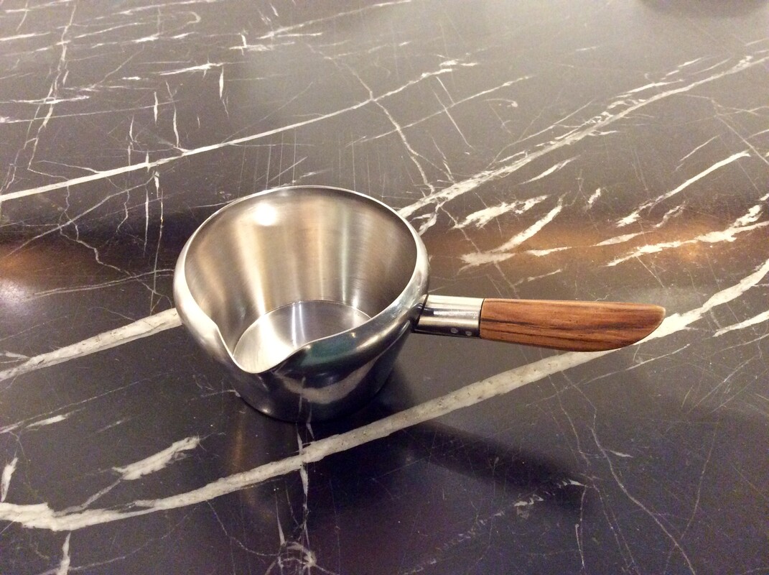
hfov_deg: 56.9
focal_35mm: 32
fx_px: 710
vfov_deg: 44.1
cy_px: 288
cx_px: 384
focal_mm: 3.3
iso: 320
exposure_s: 1/25
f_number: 2.4
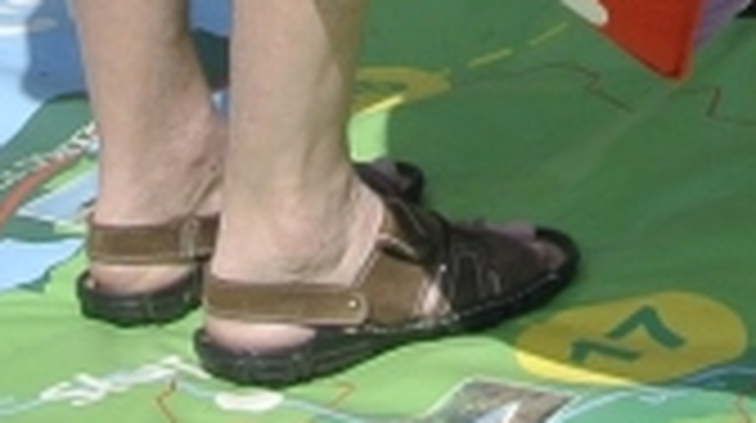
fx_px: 5406
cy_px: -1123
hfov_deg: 7.9
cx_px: 891
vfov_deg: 4.2
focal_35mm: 270
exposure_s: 1/640
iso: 100
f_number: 6.3
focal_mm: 13.6
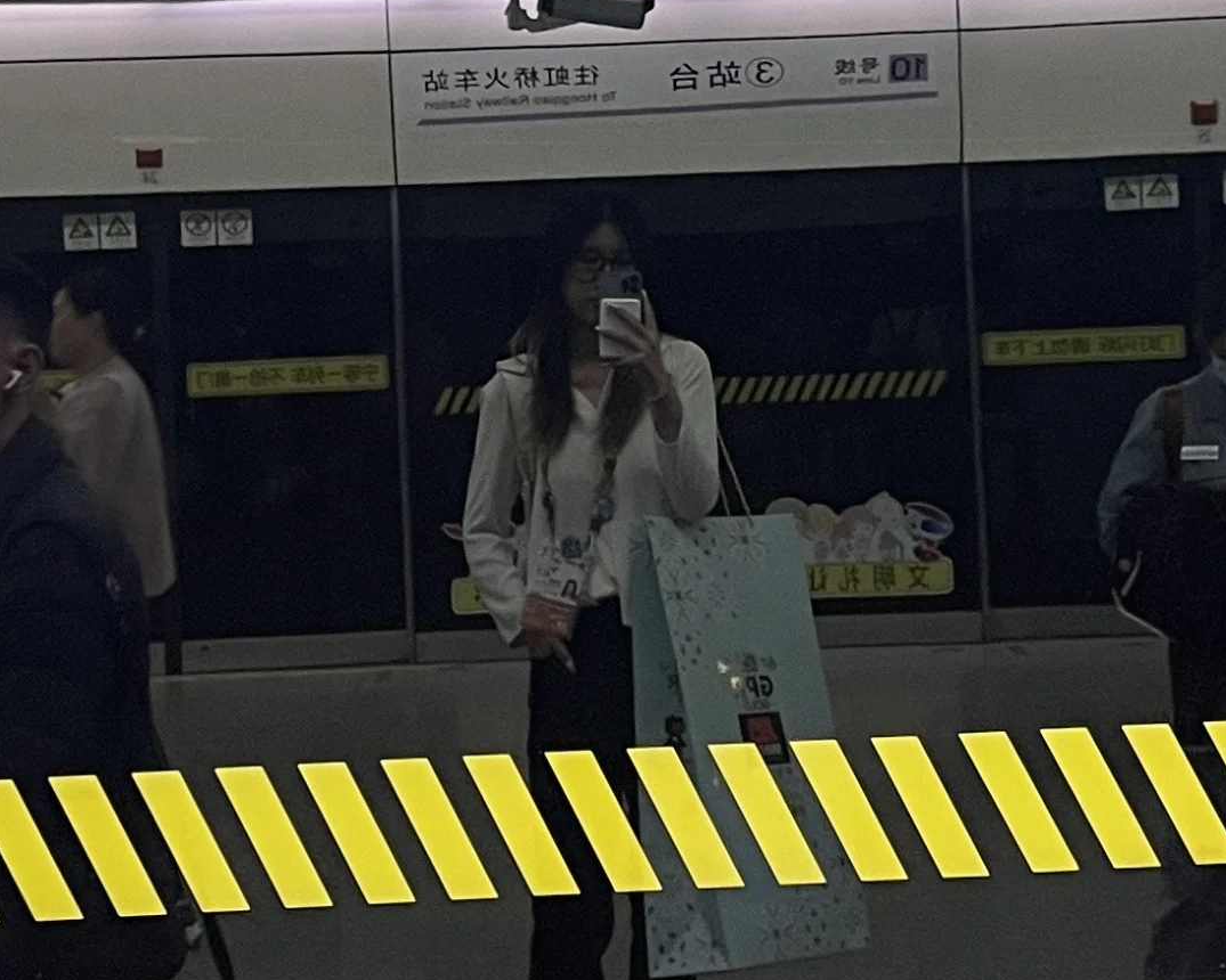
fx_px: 1234
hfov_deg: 52.8
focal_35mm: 34
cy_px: 520
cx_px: 612
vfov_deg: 43.3
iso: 160
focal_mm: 5.7
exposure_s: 1/50
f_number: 1.5
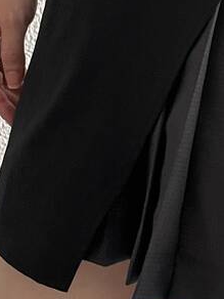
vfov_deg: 17.0
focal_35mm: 114
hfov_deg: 12.5
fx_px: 984
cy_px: 29
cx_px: 317
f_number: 1.6
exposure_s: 1/76
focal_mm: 4.2
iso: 125
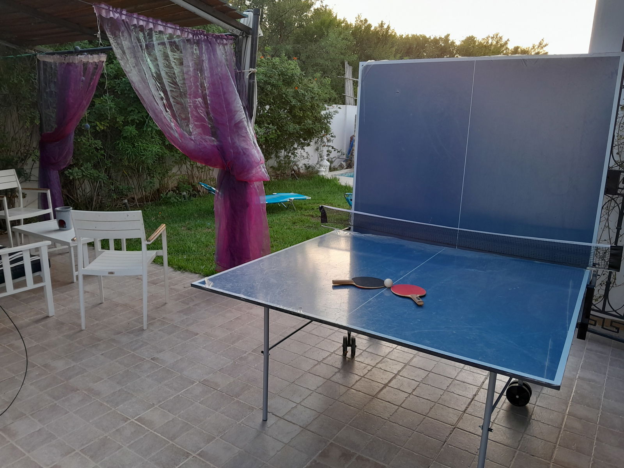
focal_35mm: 26
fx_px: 469
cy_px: 234
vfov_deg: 53.1
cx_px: 312
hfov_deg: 67.3
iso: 40
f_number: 1.8
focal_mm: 3.98
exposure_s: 1/60
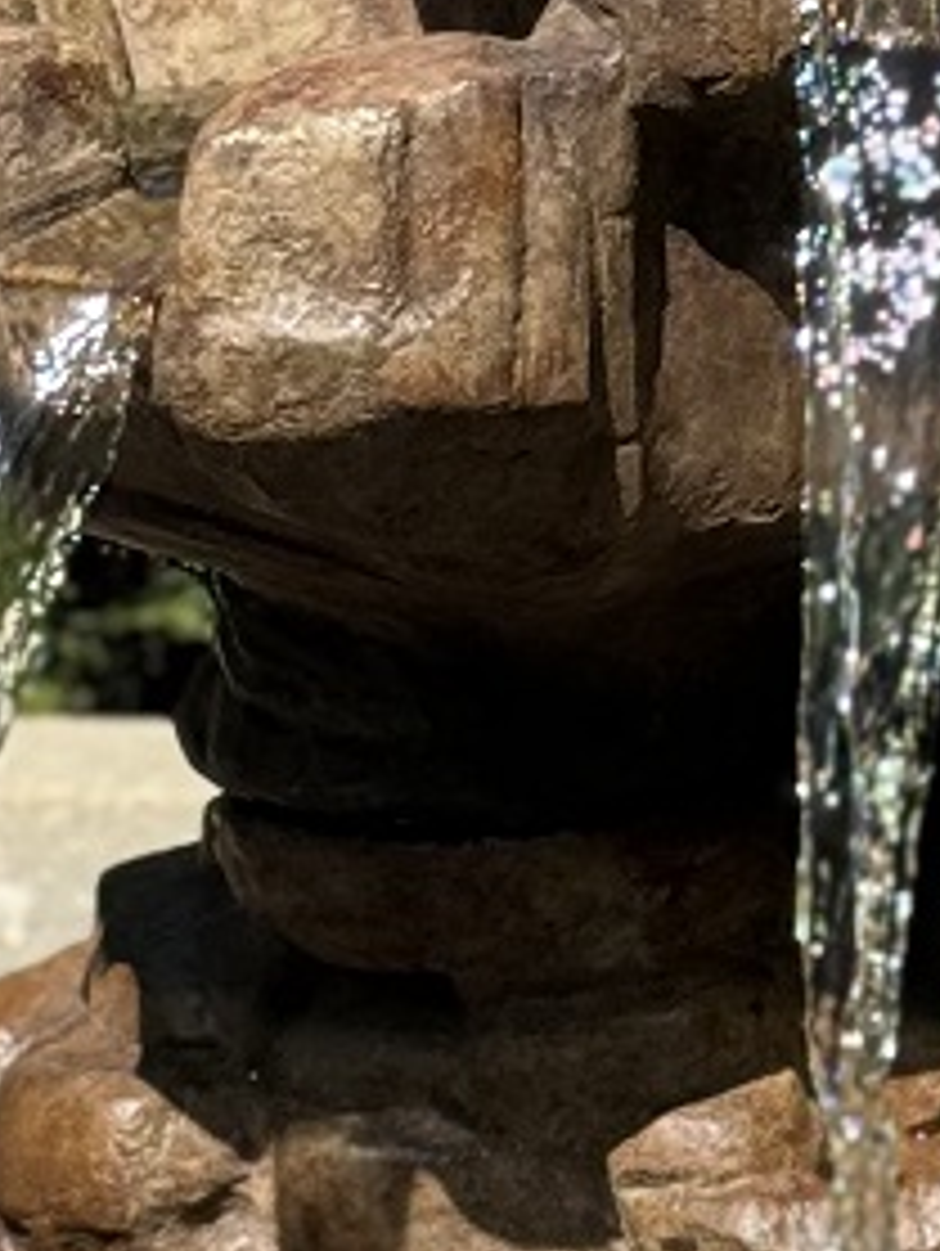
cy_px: 1604
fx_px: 8315
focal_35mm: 230
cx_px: 810
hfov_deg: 6.5
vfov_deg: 8.5
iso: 64
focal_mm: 6.76
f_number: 1.78
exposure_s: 1/2331
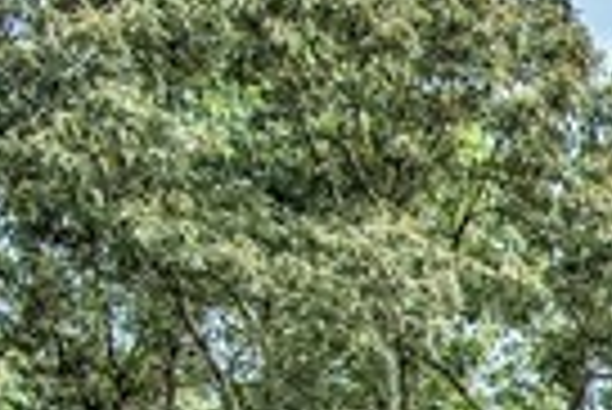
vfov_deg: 7.3
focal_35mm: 159
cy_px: 1365
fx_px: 2706
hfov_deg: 8.5
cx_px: 2270
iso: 200
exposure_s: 1/160
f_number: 8
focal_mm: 20
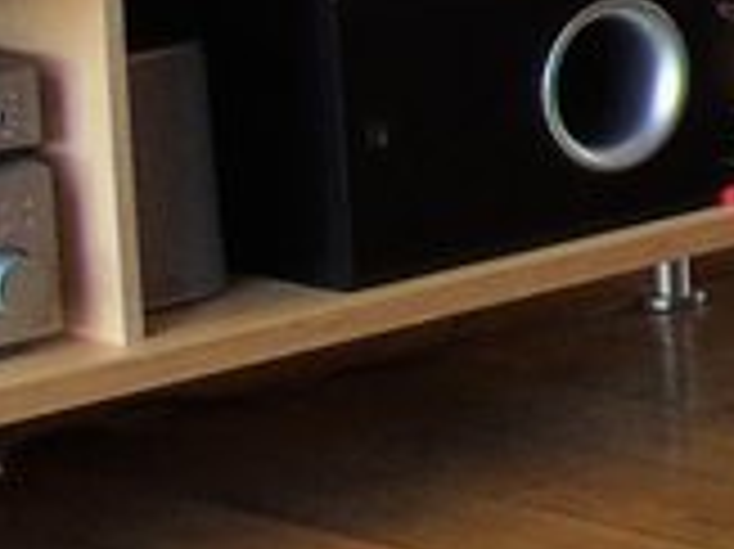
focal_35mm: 184
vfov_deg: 8.0
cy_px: -76
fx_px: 3899
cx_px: 2405
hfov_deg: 8.5
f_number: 3.4
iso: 100
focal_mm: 4.4
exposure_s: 1/30
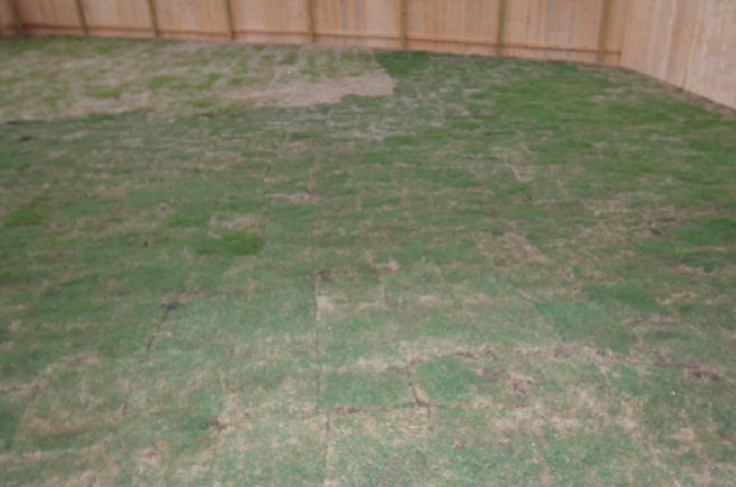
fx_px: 586
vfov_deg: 45.0
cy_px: 277
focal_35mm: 29
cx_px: 423
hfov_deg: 63.9
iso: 100
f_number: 6.3
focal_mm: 13
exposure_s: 1/160
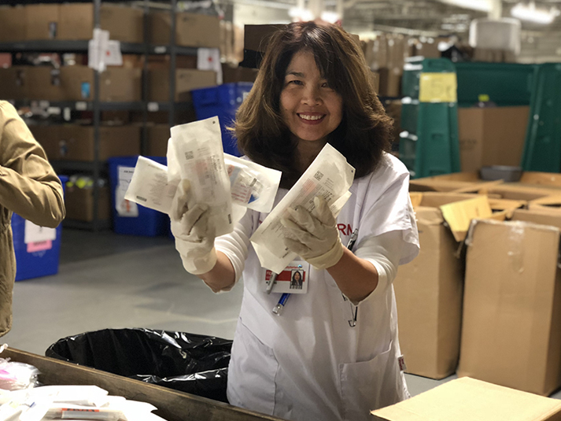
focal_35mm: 62
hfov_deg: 31.2
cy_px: 229
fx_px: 1005
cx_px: 253
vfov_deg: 23.6
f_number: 2.4
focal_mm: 6
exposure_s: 1/12
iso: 160
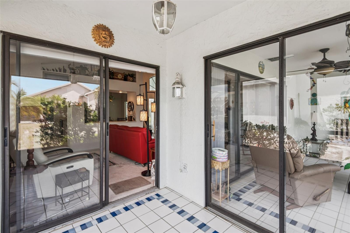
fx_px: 165
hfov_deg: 93.3
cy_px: 116
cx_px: 175
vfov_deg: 70.4
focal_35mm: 17
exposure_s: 1/100
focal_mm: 17
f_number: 8
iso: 400
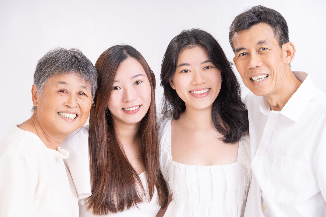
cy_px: 108
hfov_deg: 21.5
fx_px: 860
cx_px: 163
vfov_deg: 14.4
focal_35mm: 95
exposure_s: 1/125
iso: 100
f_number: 8
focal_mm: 95
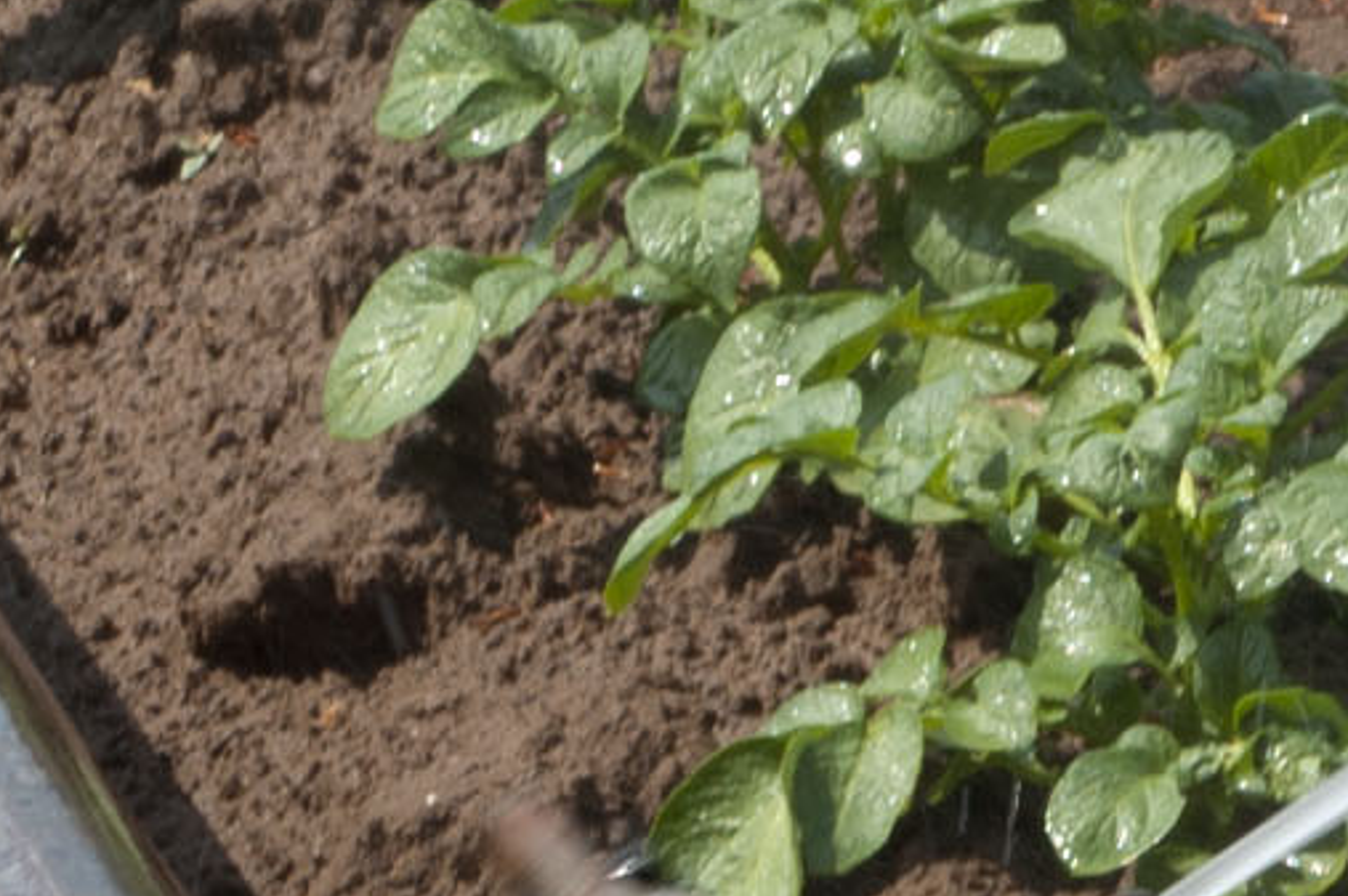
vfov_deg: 3.1
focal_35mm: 445
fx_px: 16646
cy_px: 1901
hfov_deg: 4.6
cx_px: 500
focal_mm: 50
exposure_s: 1/90
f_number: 13
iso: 200
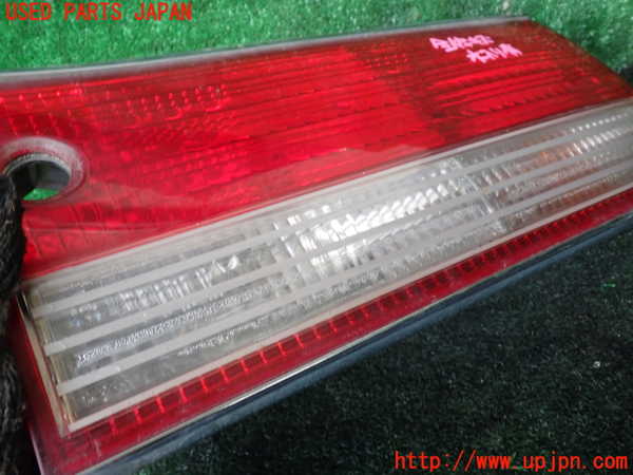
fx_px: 549
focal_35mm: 30
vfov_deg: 46.8
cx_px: 316
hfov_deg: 60.0
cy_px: 238
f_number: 2.3
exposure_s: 1/30
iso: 200
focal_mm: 5.4
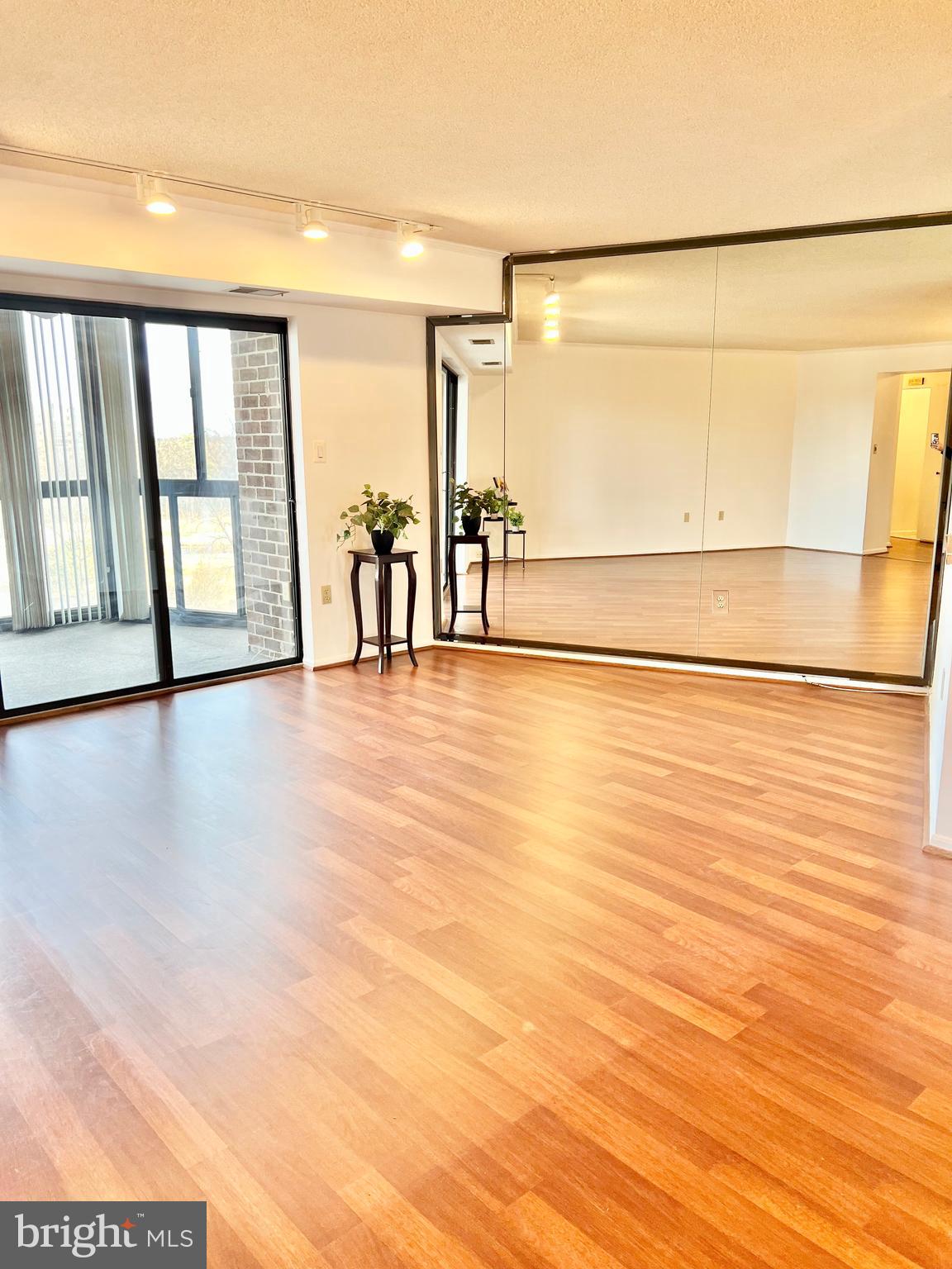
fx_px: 953
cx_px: 476
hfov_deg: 53.1
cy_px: 634
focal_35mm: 26
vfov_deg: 67.3
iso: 80
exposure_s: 1/60
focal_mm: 5.7
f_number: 1.5
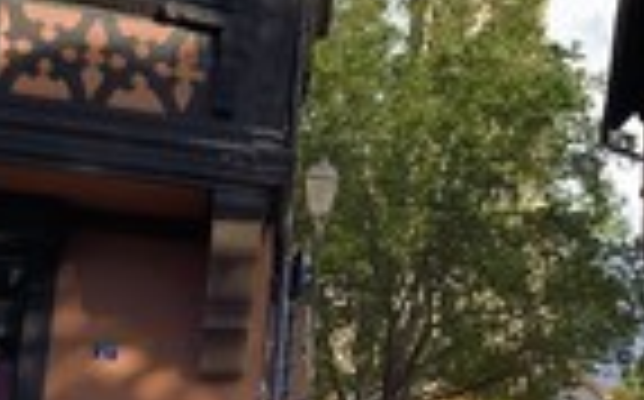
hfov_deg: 26.0
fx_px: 1262
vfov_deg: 18.0
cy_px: 288
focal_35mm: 72
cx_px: 739
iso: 200
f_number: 8
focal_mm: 24
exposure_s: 1/500
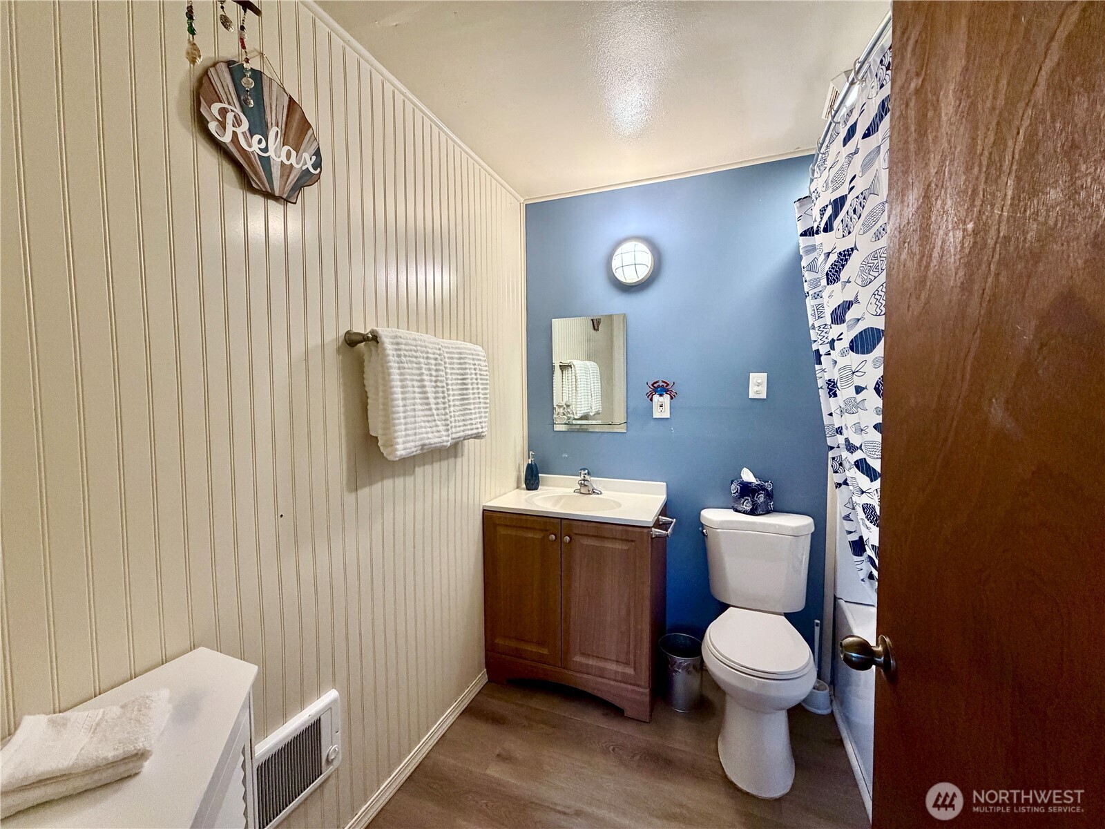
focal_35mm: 14
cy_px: 414
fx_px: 447
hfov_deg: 102.1
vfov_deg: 85.7
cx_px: 552
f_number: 2.2
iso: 500
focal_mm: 2.22
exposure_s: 1/60
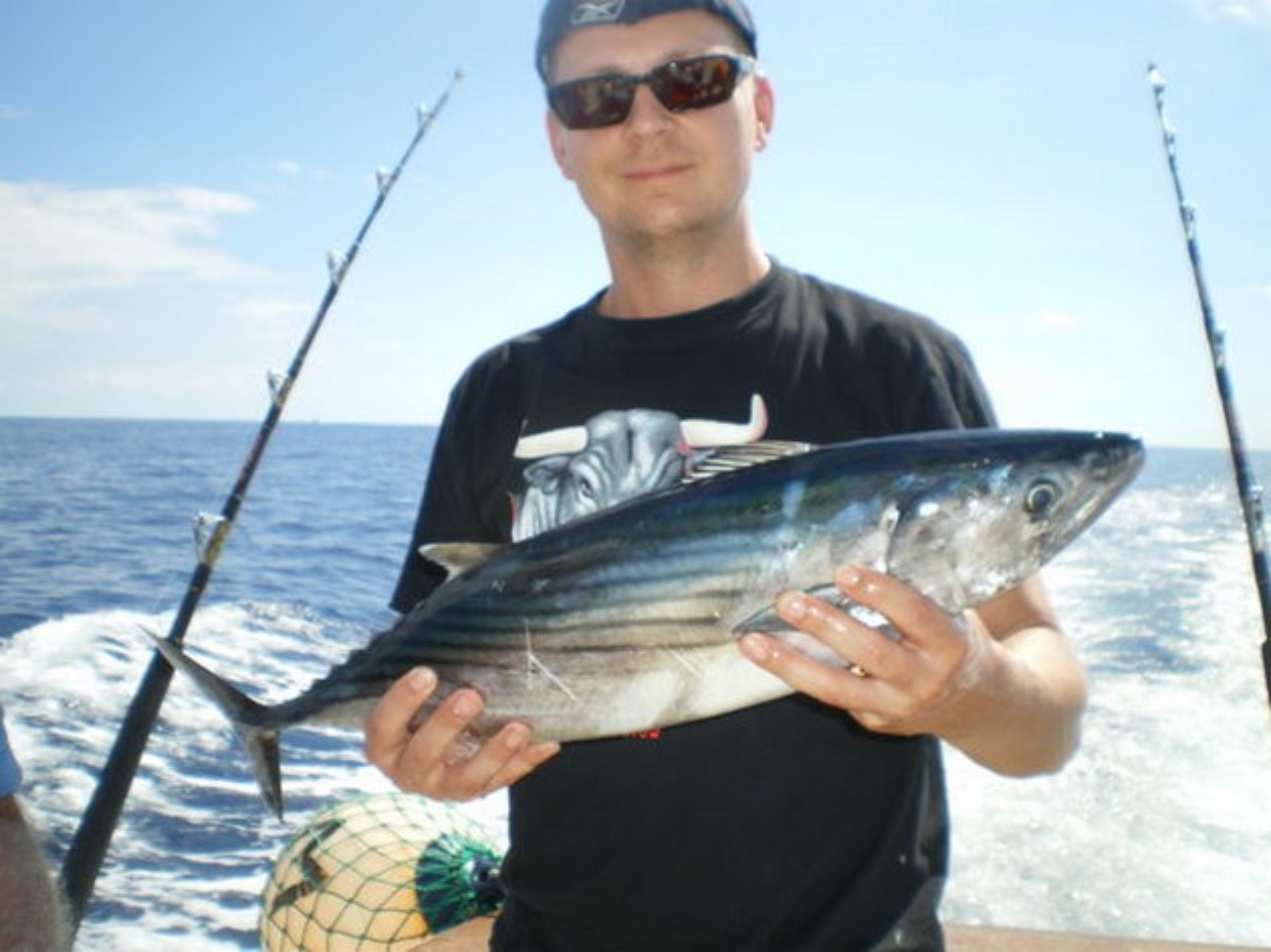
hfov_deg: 51.4
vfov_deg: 39.6
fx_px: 1321
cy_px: 476
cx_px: 636
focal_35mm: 36
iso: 50
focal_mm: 6.3
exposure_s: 1/320
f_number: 4.6
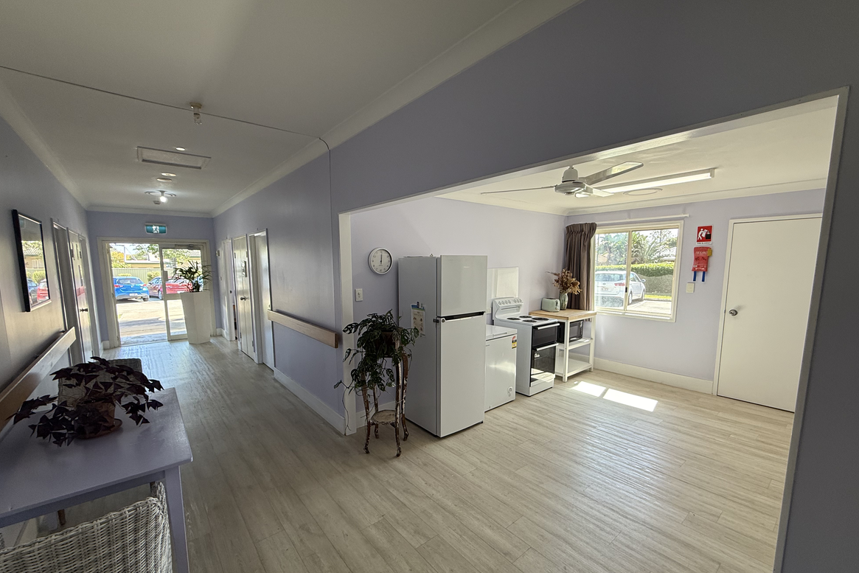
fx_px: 358
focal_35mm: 15
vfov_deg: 77.2
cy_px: 307
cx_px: 418
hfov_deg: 100.4
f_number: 2.2
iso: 64
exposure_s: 1/109
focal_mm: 2.22
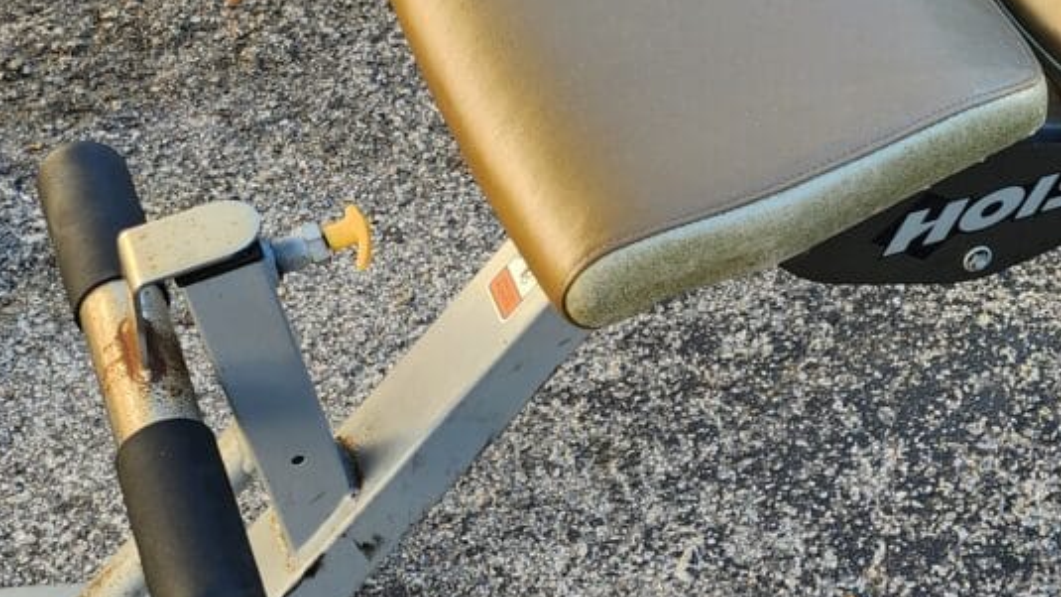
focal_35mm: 75
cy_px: 206
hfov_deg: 26.5
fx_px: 2110
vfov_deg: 16.1
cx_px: 1095
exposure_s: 1/338
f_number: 1.8
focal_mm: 5
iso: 50
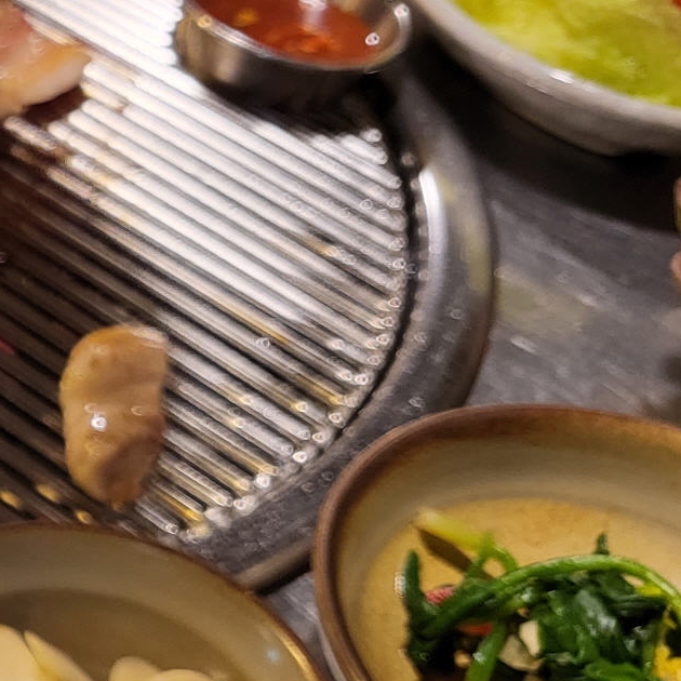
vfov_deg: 23.7
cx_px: -386
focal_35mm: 73
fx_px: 1625
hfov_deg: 19.9
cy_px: 328
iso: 250
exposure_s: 1/40
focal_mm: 4.25
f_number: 1.8
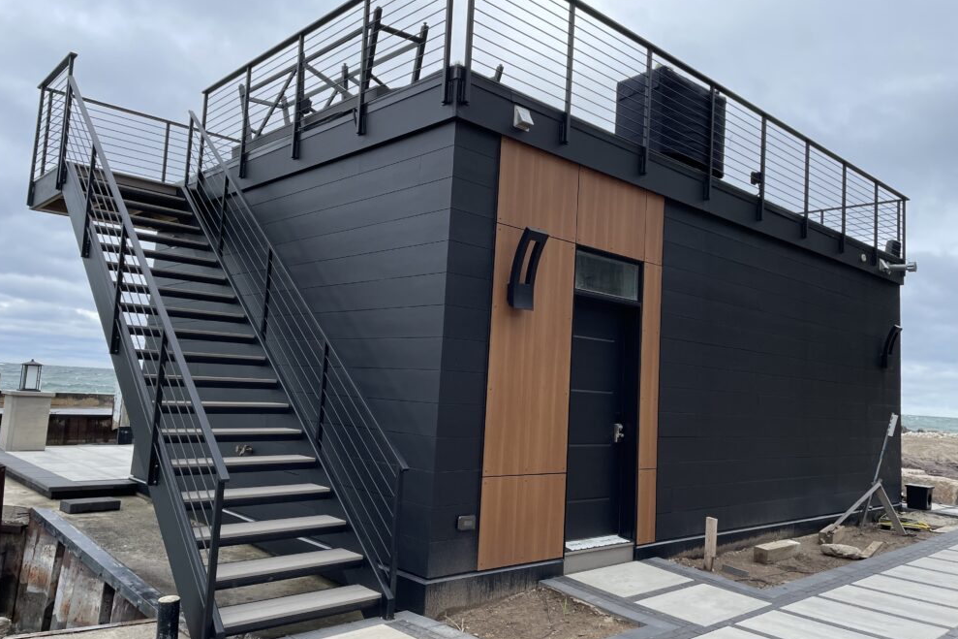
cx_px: 470
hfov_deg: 65.5
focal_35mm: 28
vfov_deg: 46.4
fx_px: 745
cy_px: 319
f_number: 1.6
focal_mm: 4.2
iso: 32
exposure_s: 1/1595
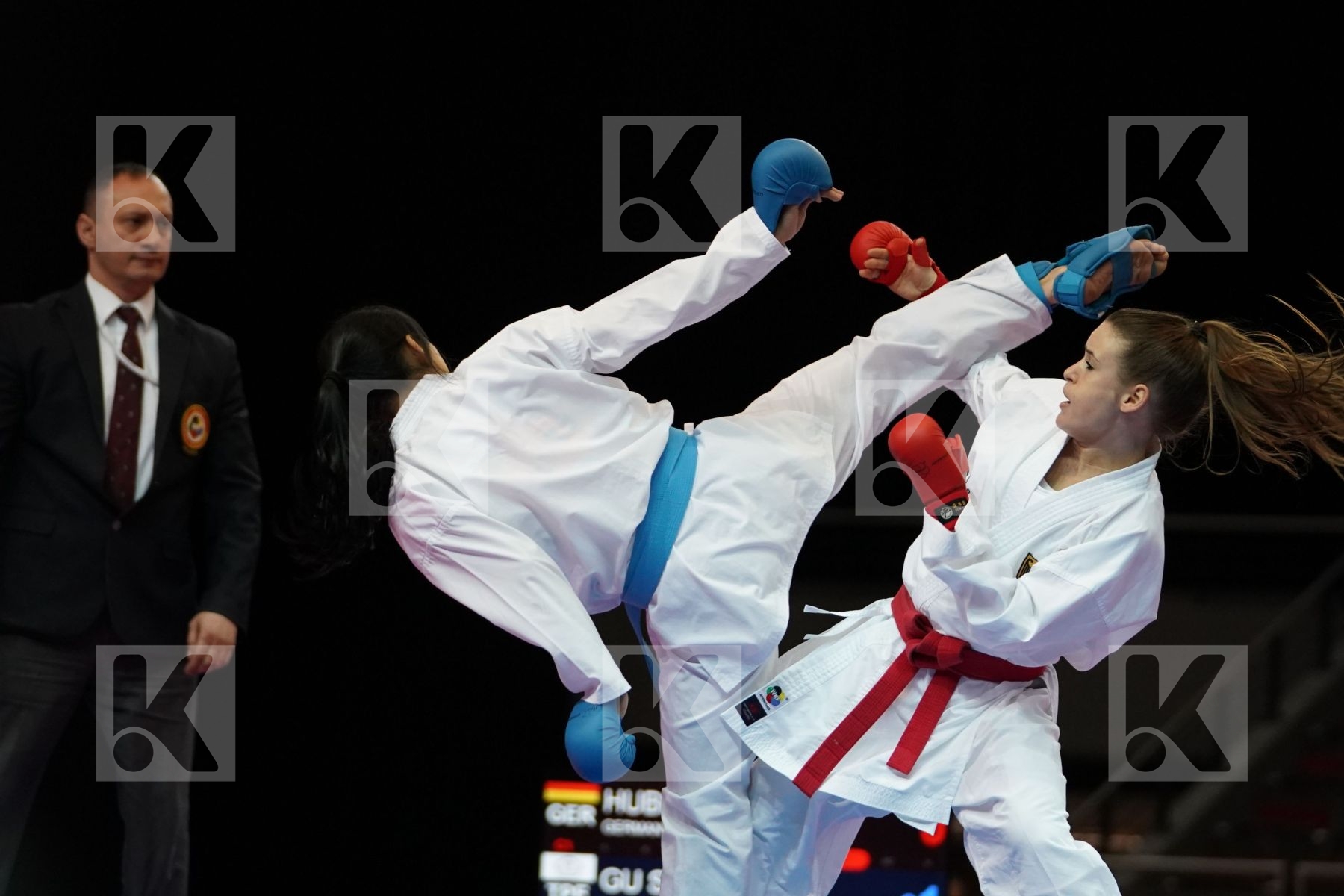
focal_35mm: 174
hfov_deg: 11.8
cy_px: 448
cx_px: 672
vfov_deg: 7.9
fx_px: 6495
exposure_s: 1/1000
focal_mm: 116
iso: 2500
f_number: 2.8
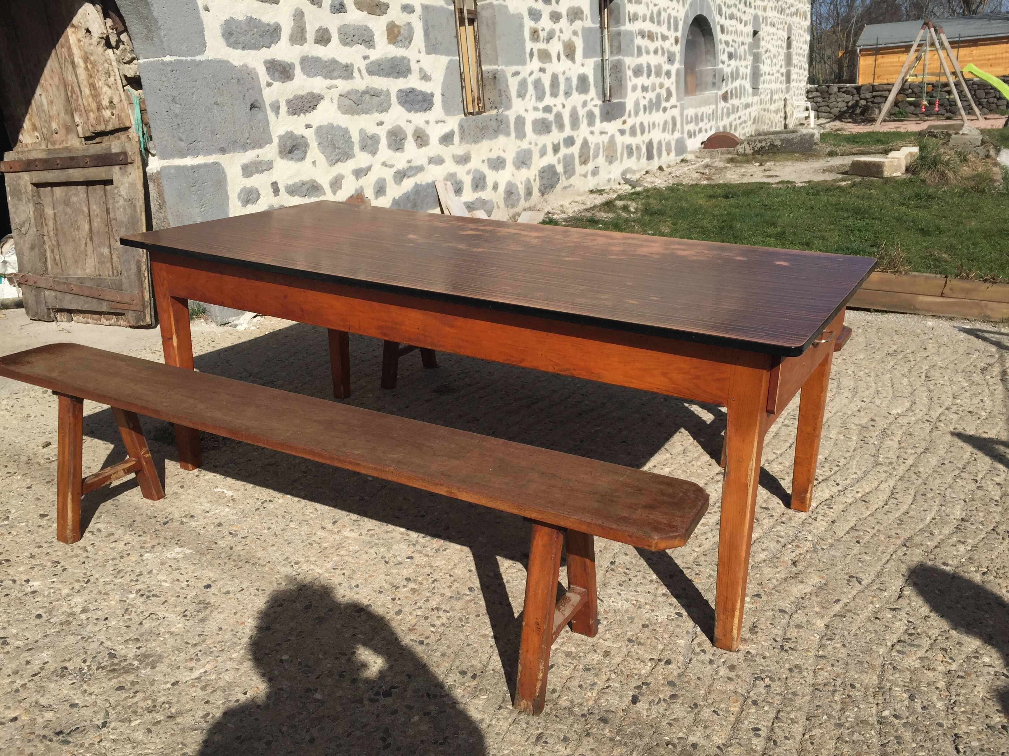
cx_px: 504
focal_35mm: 29
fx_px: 845
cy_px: 378
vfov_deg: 48.2
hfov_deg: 61.7
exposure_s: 1/3049
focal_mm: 4.15
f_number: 2.2
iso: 32
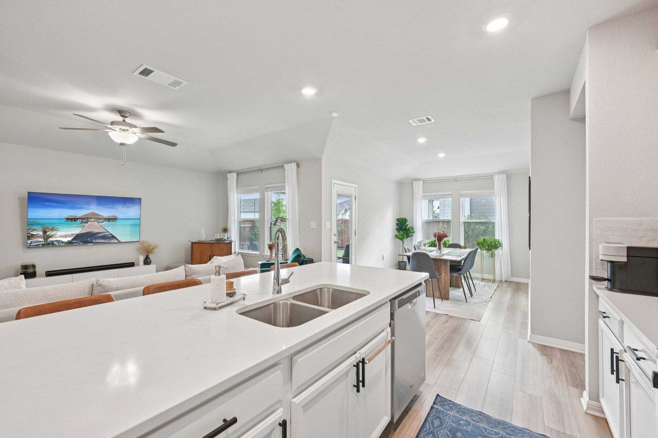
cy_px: 219
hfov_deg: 100.4
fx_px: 274
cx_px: 329
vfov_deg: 77.3
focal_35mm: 15
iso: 200
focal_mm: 15
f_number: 6.7
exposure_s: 1/15
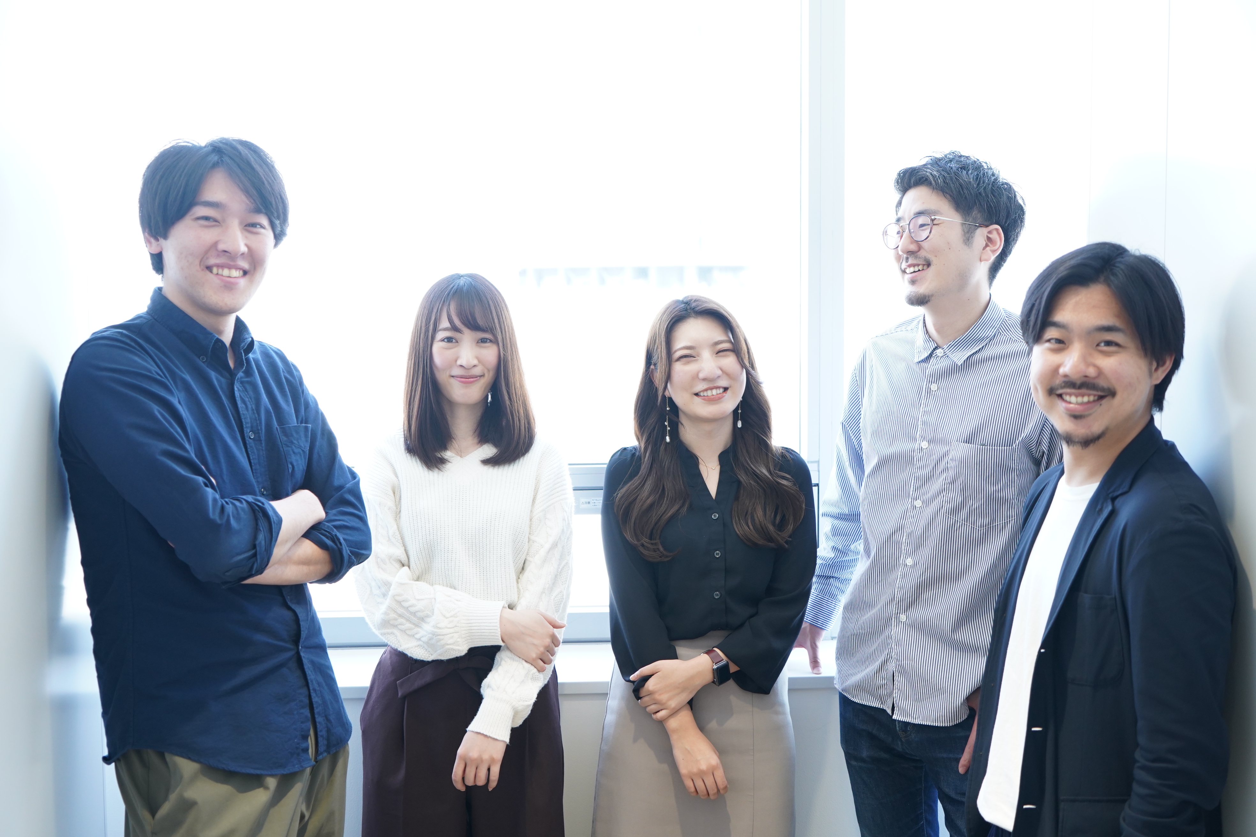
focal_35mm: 45
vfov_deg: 29.9
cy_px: 418
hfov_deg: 43.6
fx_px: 1570
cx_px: 628
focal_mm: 45
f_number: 4
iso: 1250
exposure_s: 1/100
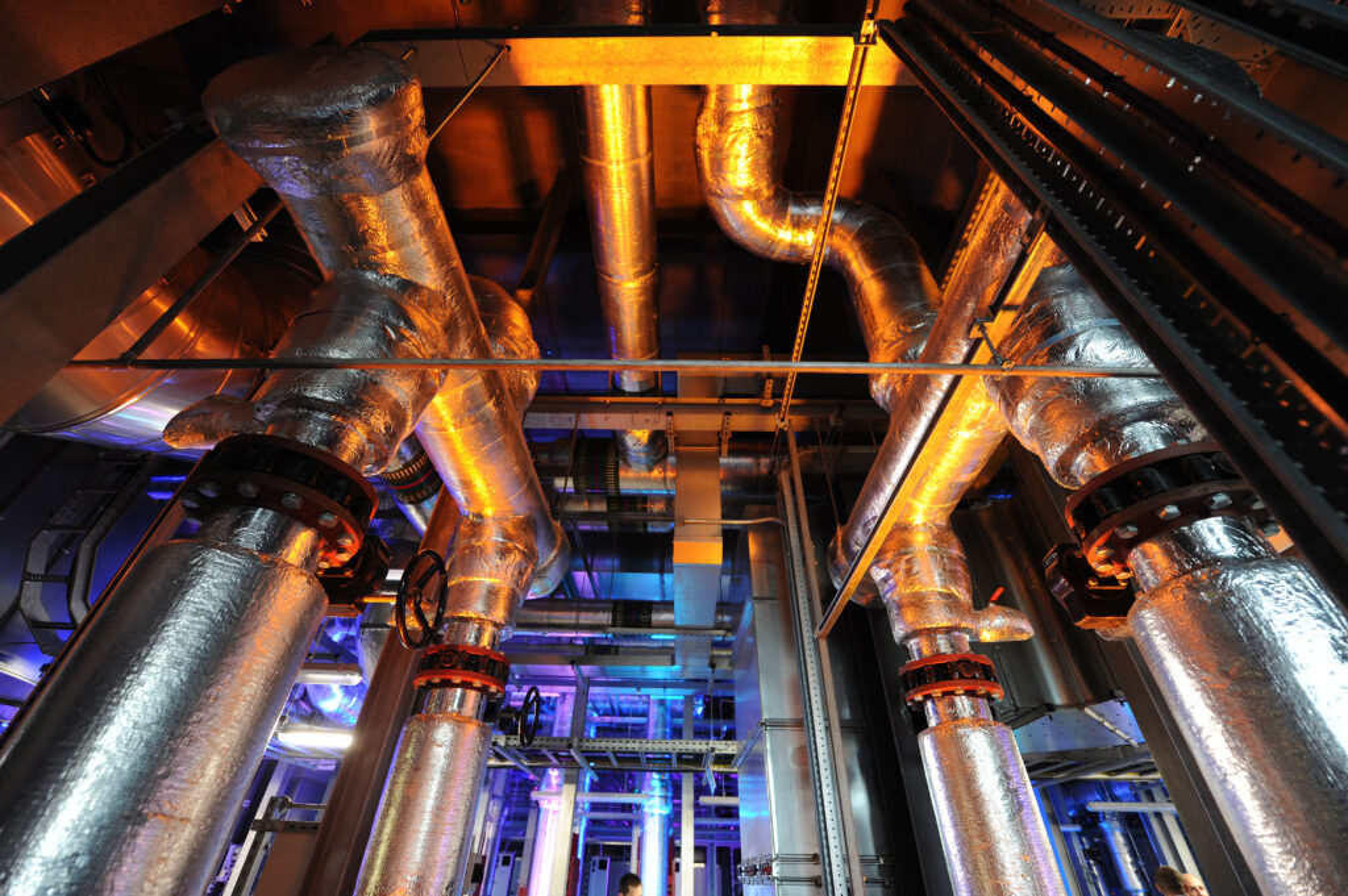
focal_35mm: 14
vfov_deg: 81.1
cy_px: 448
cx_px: 674
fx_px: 524
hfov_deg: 104.3
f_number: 3.5
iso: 1250
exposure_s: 1/60
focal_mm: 14
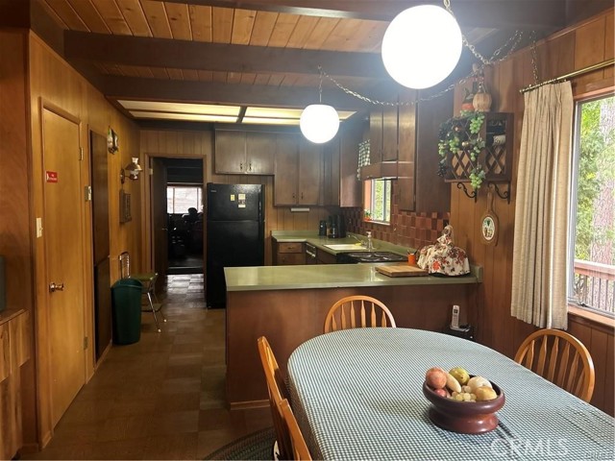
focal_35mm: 26
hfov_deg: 67.3
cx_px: 308
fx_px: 462
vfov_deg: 53.1
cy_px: 230
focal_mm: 5.7
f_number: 1.5
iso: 320
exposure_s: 1/60
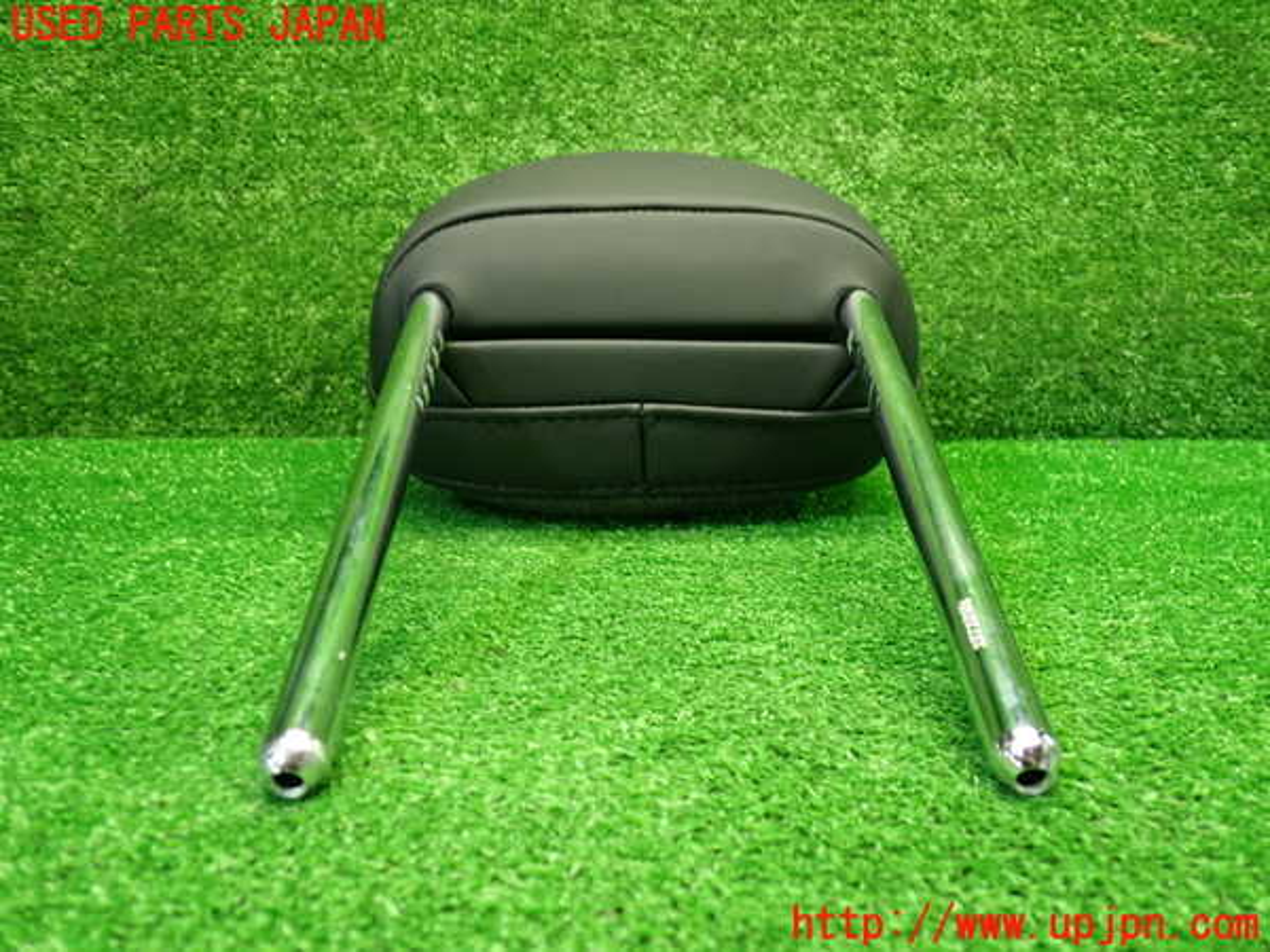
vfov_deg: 46.8
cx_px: 635
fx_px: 1101
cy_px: 476
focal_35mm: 30
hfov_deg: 60.0
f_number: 2.3
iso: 250
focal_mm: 5.4
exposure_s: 1/30
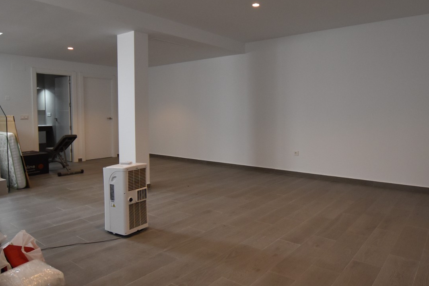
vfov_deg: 51.3
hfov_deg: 71.5
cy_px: 131
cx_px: 208
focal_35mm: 25
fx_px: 298
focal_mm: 10
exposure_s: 1/250
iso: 800
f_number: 3.5
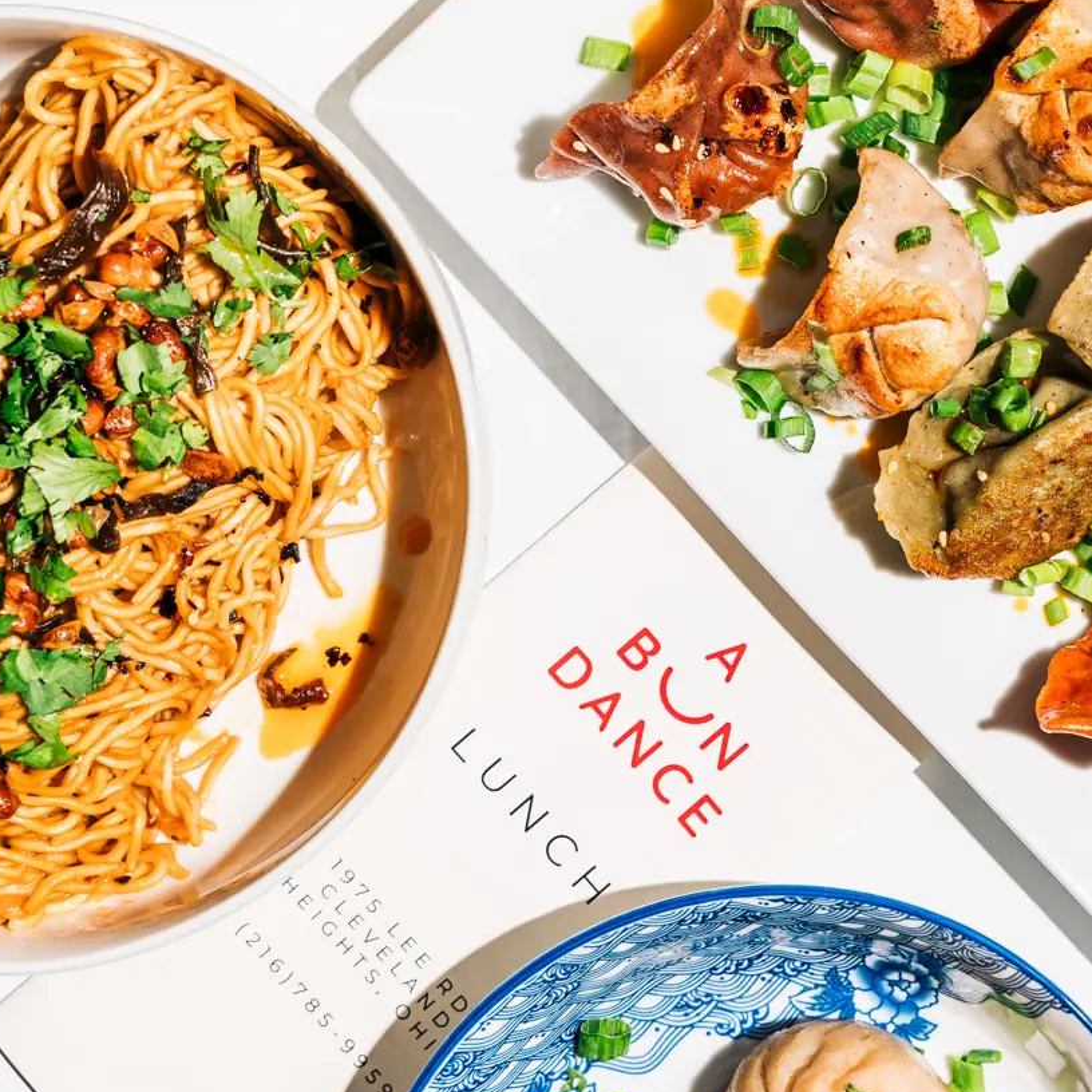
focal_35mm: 74
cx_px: 1071
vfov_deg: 23.3
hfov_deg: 22.5
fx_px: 2641
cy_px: 359
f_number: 4.5
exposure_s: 1/125
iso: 200
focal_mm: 37
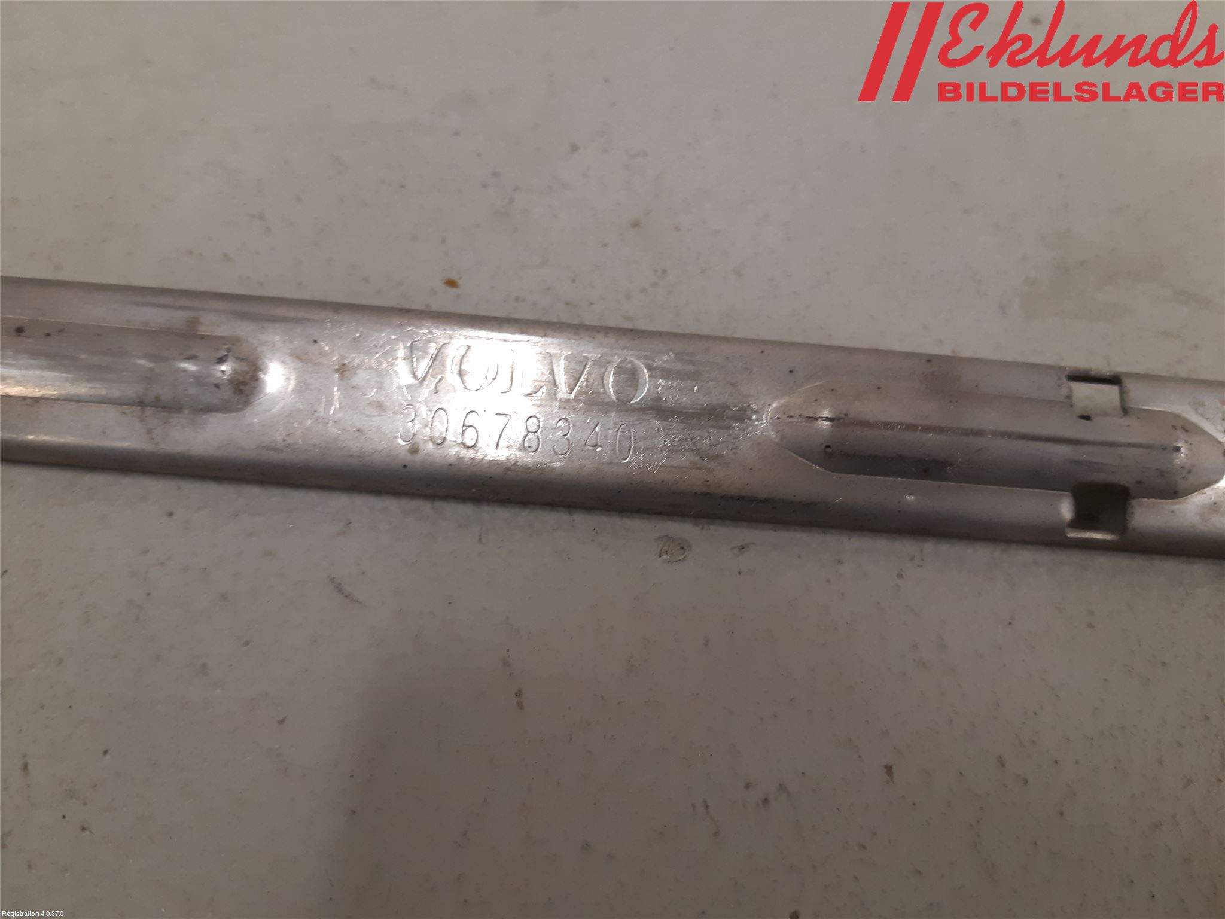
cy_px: 460
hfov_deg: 67.3
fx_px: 920
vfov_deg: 53.1
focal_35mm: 26
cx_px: 612
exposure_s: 1/50
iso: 125
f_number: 1.7
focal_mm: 3.93
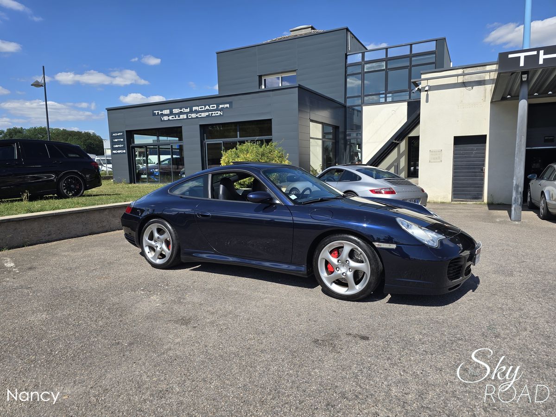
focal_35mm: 23
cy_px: 208
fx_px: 369
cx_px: 278
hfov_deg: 73.9
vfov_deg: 58.9
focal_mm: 6.3
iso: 12
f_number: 1.7
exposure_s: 1/885
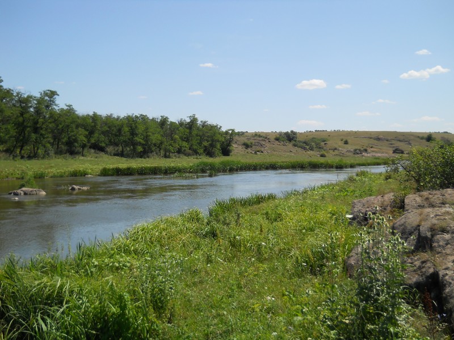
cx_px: 227
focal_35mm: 41
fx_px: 538
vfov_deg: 35.1
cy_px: 170
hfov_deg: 45.8
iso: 80
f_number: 5.5
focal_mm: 6.72
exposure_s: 1/320
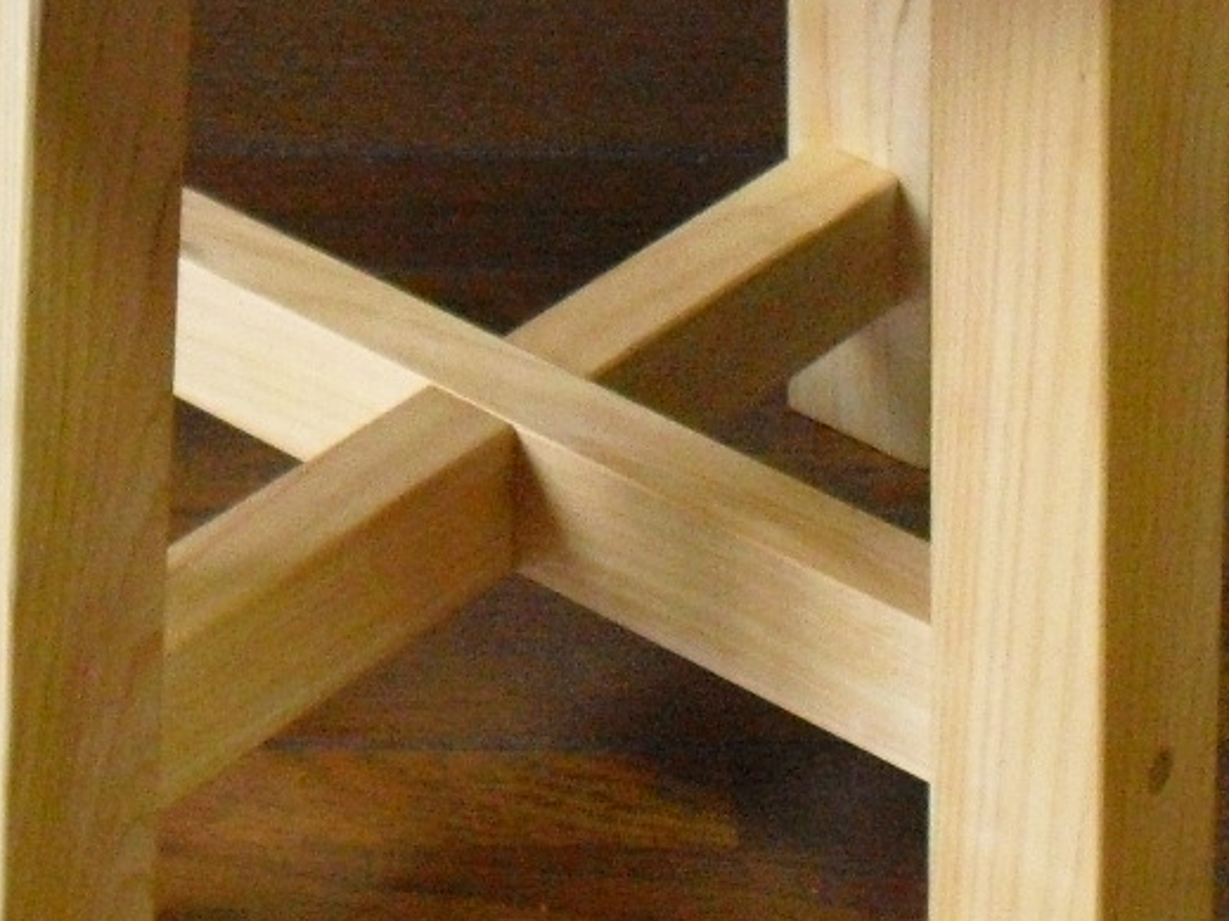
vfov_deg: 13.3
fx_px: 3940
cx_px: 649
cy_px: 173
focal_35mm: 111
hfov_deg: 17.7
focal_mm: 6.3
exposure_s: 1/60
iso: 800
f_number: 3.1
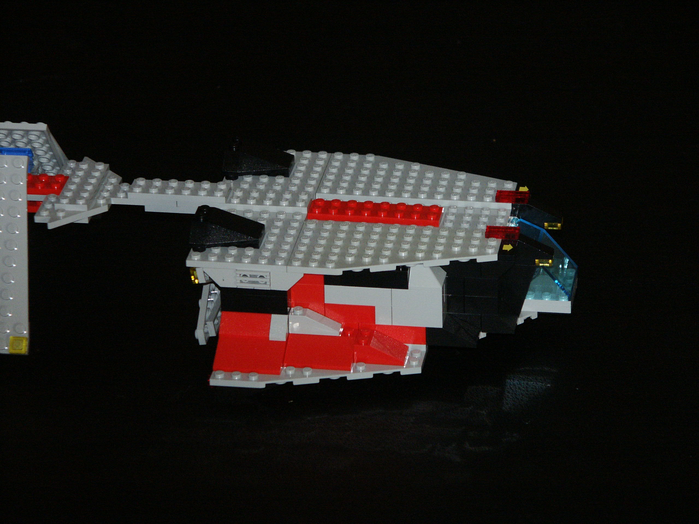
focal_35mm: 163
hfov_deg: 12.1
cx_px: 350
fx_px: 3291
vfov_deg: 9.1
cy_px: 262
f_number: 3.5
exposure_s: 1/125
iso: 200
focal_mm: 41.27
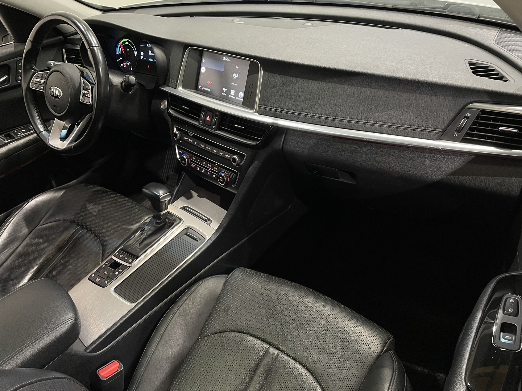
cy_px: 196
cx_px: 261
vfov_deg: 53.1
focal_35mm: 26
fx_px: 392
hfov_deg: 67.3
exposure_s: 1/50
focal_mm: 4.2
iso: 100
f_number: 1.6
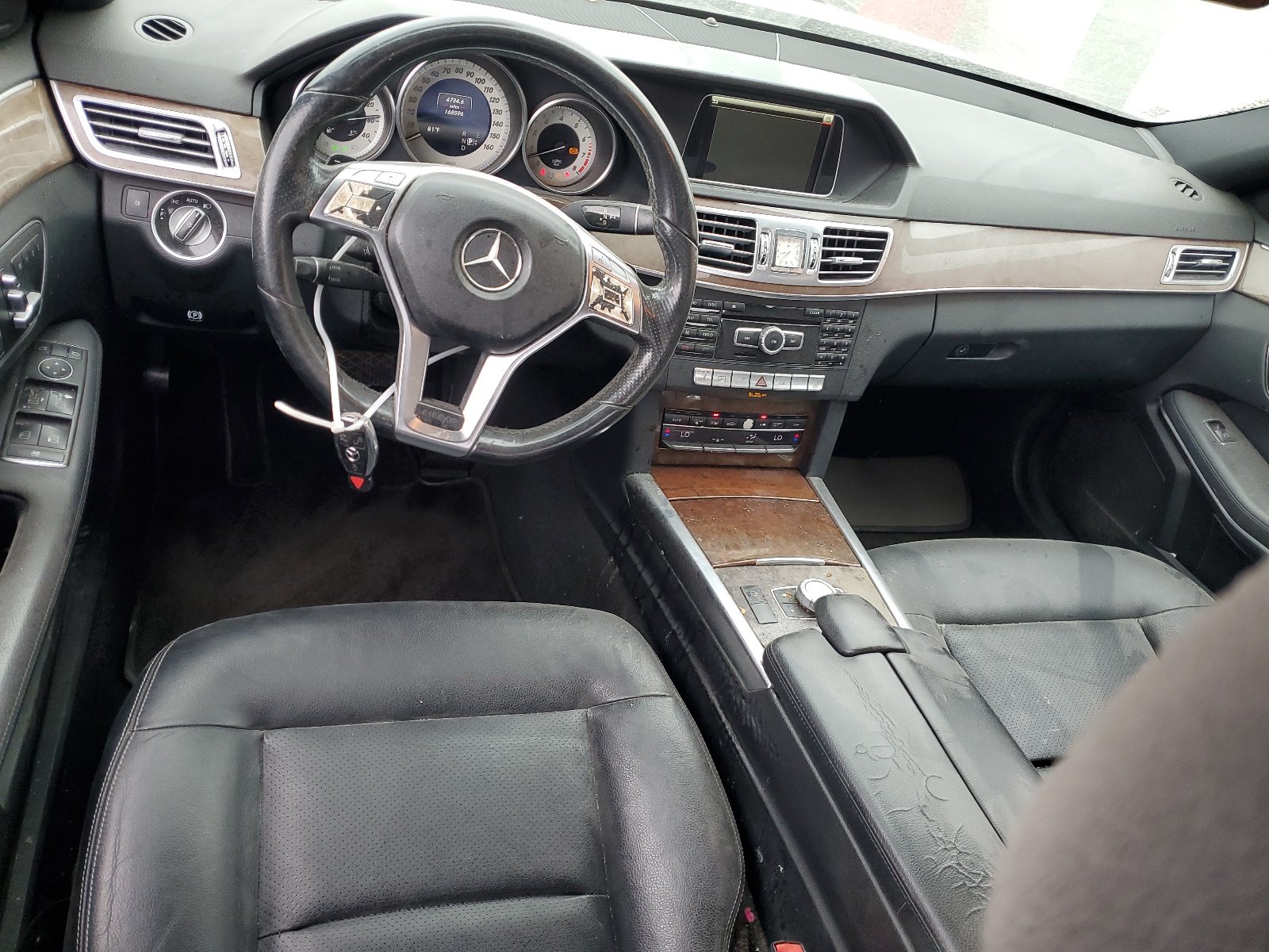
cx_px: 634
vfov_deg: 53.1
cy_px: 476
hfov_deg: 67.3
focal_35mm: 26
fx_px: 953
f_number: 1.5
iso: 62
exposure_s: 1/100
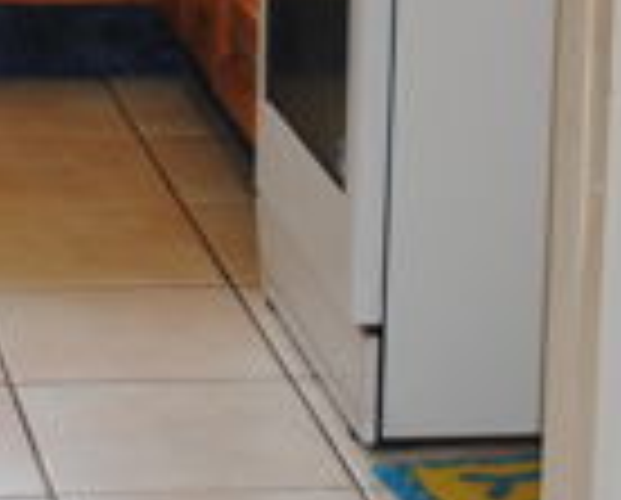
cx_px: -288
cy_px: -500
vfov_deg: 8.9
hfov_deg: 11.2
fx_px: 3039
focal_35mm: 165
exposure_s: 1/60
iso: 200
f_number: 3.5
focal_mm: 18
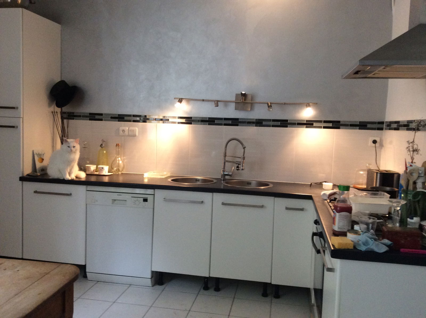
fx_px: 393
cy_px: 159
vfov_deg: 44.1
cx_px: 213
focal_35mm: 32
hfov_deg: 56.9
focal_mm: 3.3
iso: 125
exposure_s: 1/25
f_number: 2.4
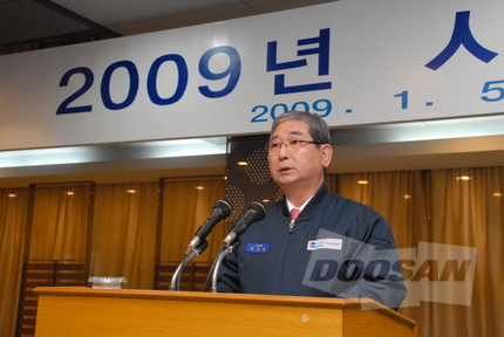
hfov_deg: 41.1
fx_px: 673
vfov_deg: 28.2
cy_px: 168
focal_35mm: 48
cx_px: 252
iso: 1600
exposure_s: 1/50
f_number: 7.1
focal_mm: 32
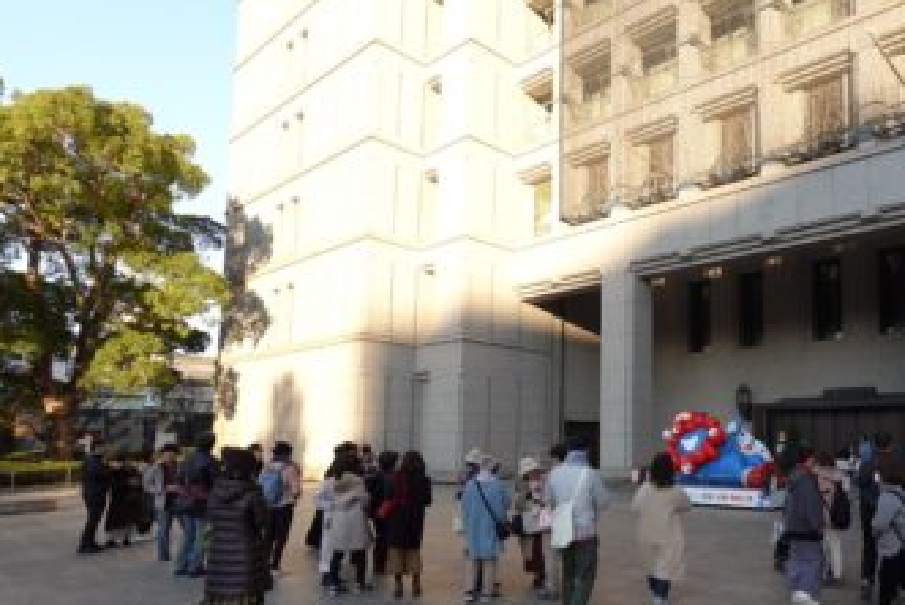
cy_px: 387
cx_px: 643
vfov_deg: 49.0
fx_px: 654
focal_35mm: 26
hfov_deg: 66.3
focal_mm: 6.9
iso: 160
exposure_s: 1/200
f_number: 4
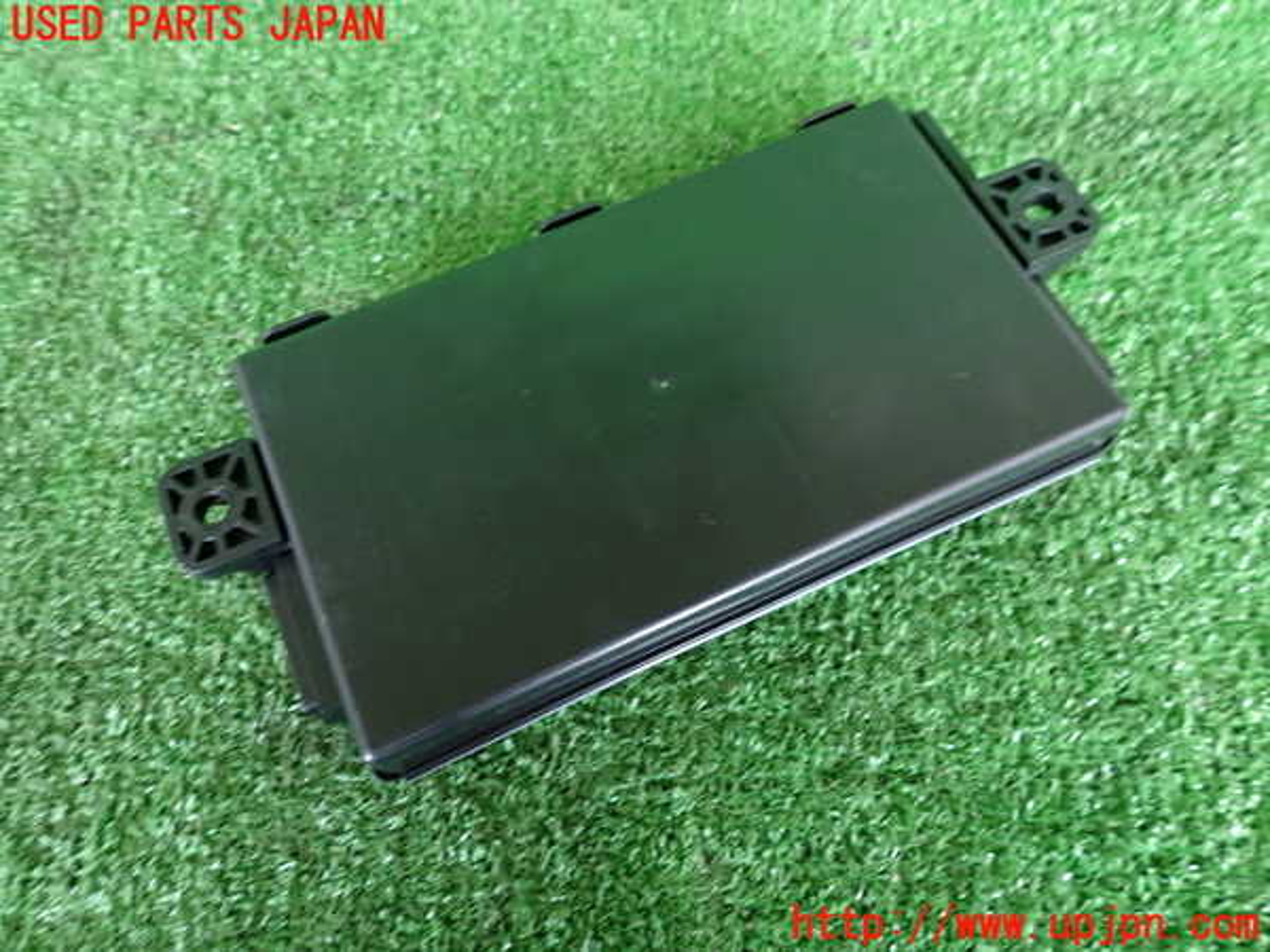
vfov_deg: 54.9
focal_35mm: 25
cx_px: 635
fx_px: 917
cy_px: 476
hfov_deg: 69.4
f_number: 2
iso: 400
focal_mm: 4.5
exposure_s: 1/30
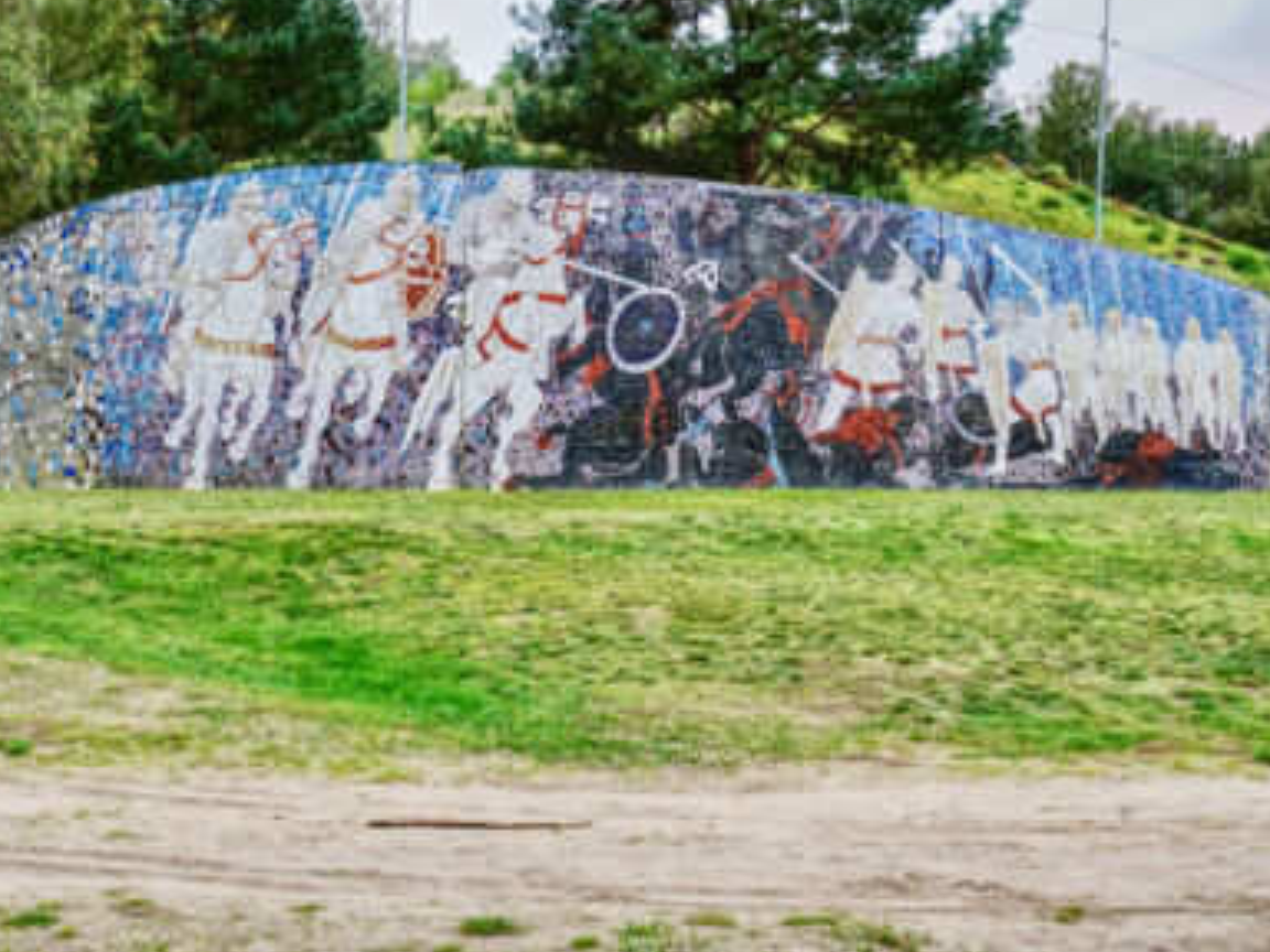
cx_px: 645
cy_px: 469
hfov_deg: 38.2
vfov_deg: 29.1
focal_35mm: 50
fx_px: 1834
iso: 3200
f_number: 13
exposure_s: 1/20
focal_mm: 24
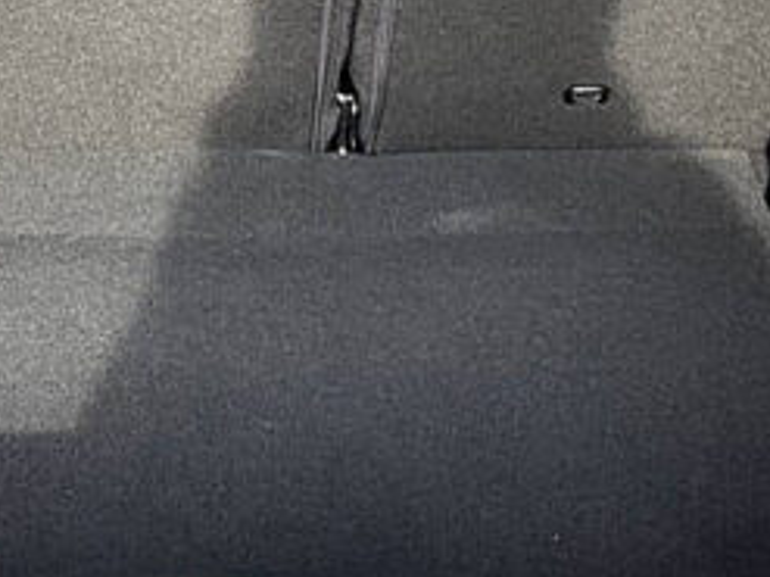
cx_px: 178
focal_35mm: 94
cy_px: -53
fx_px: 2090
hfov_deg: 20.7
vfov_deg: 15.3
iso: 32
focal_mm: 3
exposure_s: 1/171
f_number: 1.8
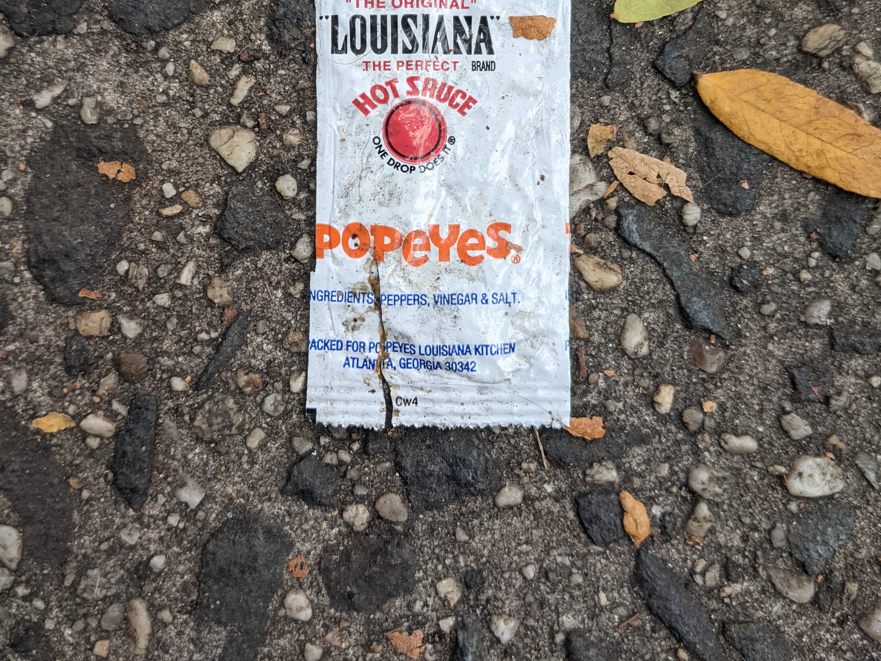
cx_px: 438
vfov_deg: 37.5
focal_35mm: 37
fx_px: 942
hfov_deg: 50.1
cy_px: 148
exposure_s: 1/206
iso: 54
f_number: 1.73
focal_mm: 4.38
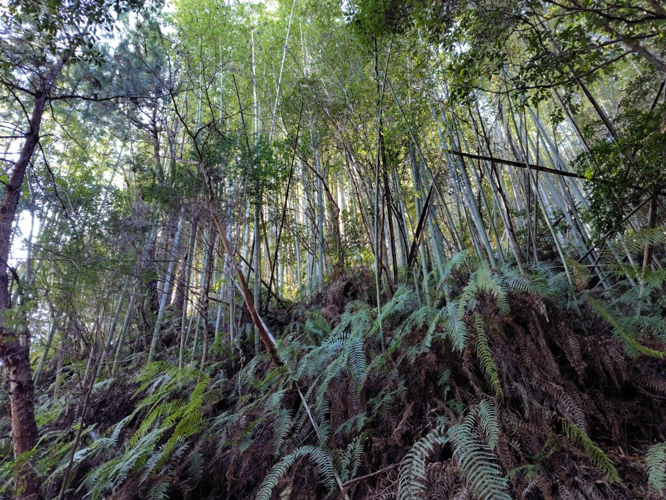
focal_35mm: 23
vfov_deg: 58.9
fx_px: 443
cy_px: 250
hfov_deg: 73.9
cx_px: 333
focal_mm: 5.6
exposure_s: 1/120
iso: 293
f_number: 1.9
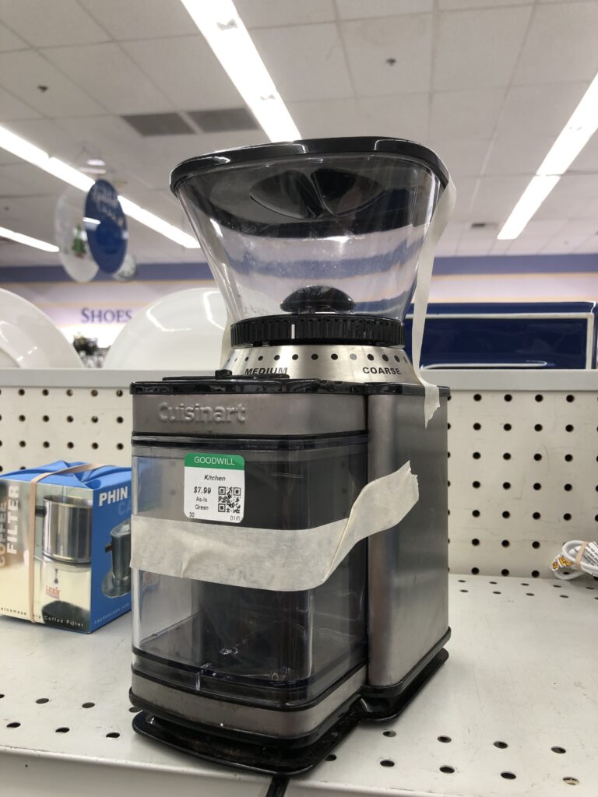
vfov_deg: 63.4
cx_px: 299
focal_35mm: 28
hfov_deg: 49.7
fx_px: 645
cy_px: 398
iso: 25
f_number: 1.8
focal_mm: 3.99
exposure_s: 1/30
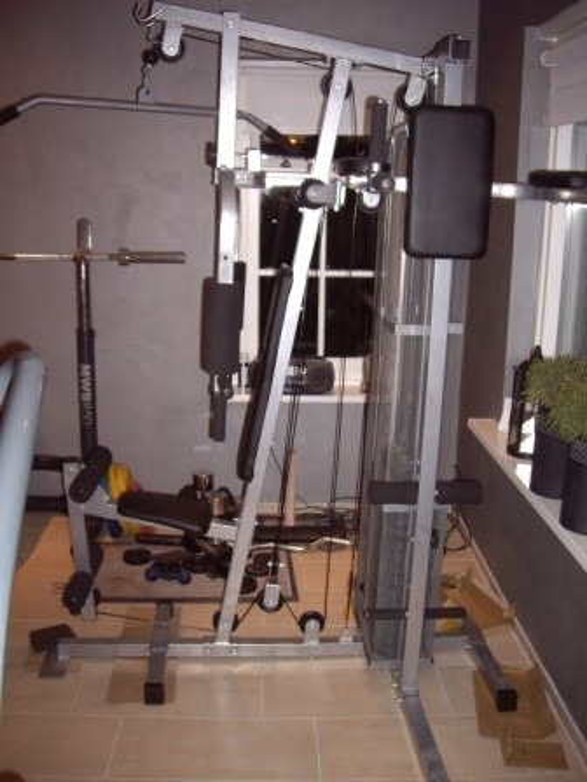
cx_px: 294
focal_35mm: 38
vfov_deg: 49.0
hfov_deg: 37.7
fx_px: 859
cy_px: 391
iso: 200
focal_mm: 6.2
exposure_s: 1/40
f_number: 2.7
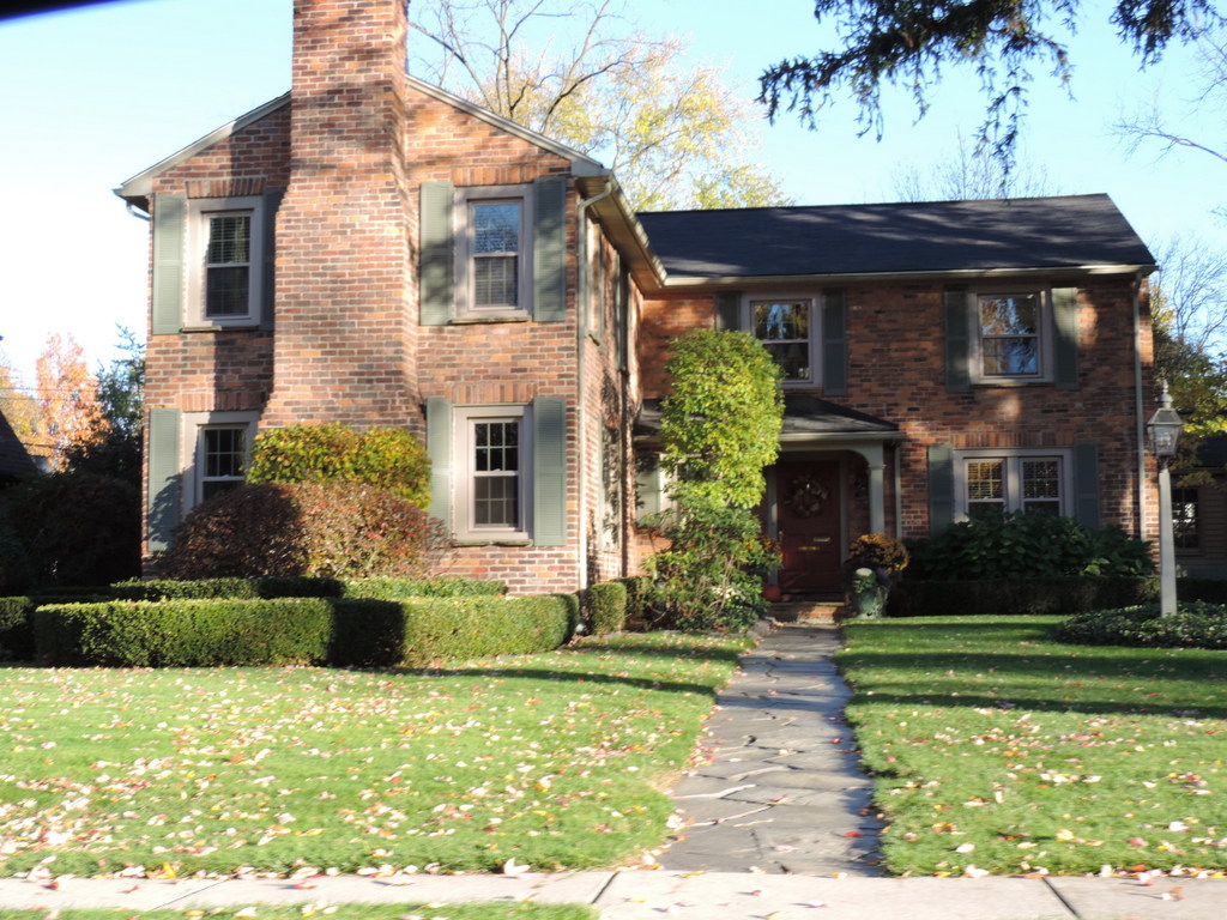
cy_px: 460
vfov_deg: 30.9
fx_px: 1666
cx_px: 614
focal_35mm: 47
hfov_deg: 40.4
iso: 80
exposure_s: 1/125
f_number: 3.5
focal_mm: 8.3
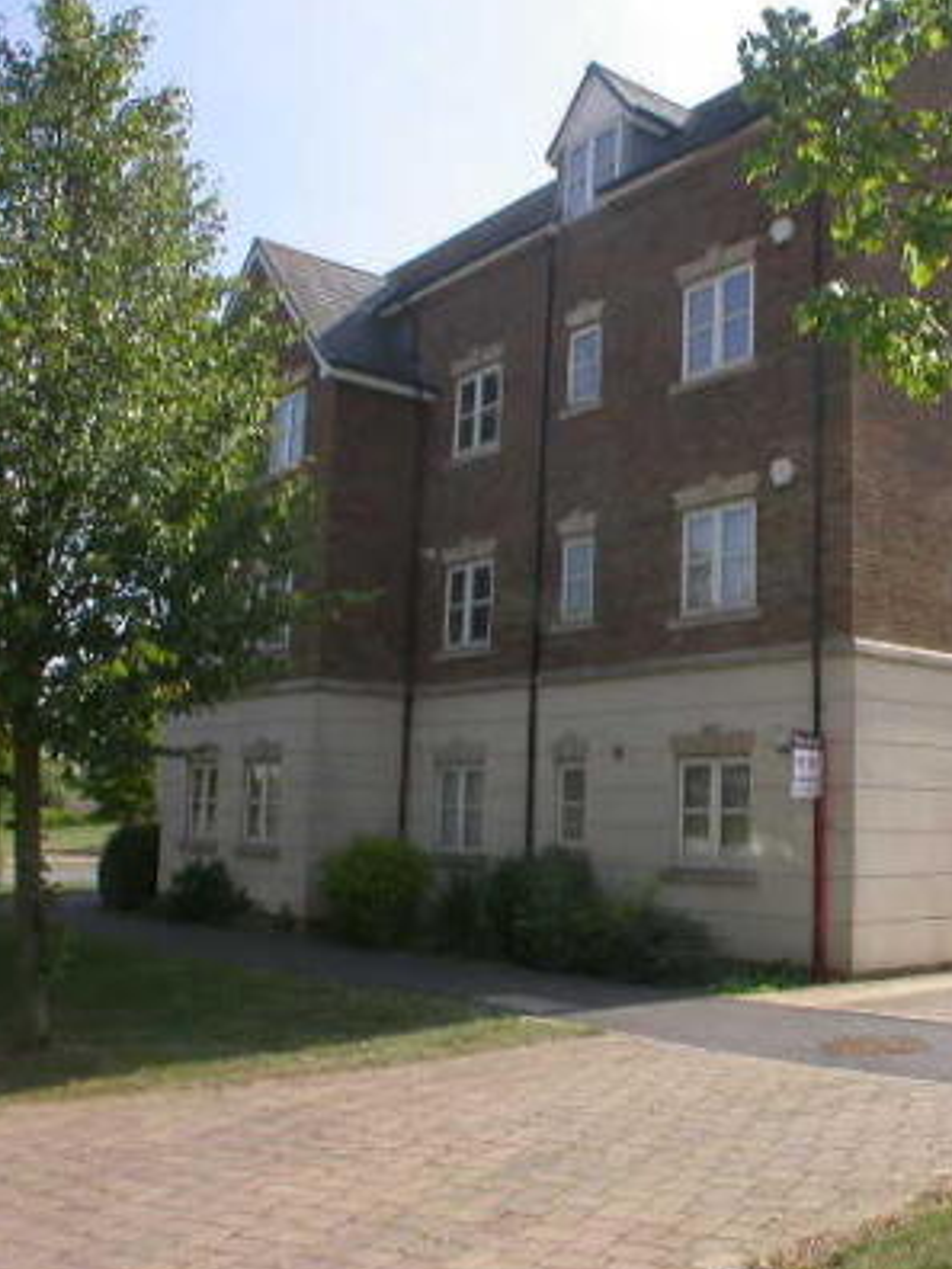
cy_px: 607
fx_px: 2053
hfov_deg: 25.9
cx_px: 665
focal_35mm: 56
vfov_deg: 34.3
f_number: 6.7
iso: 100
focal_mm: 7.85
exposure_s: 1/244
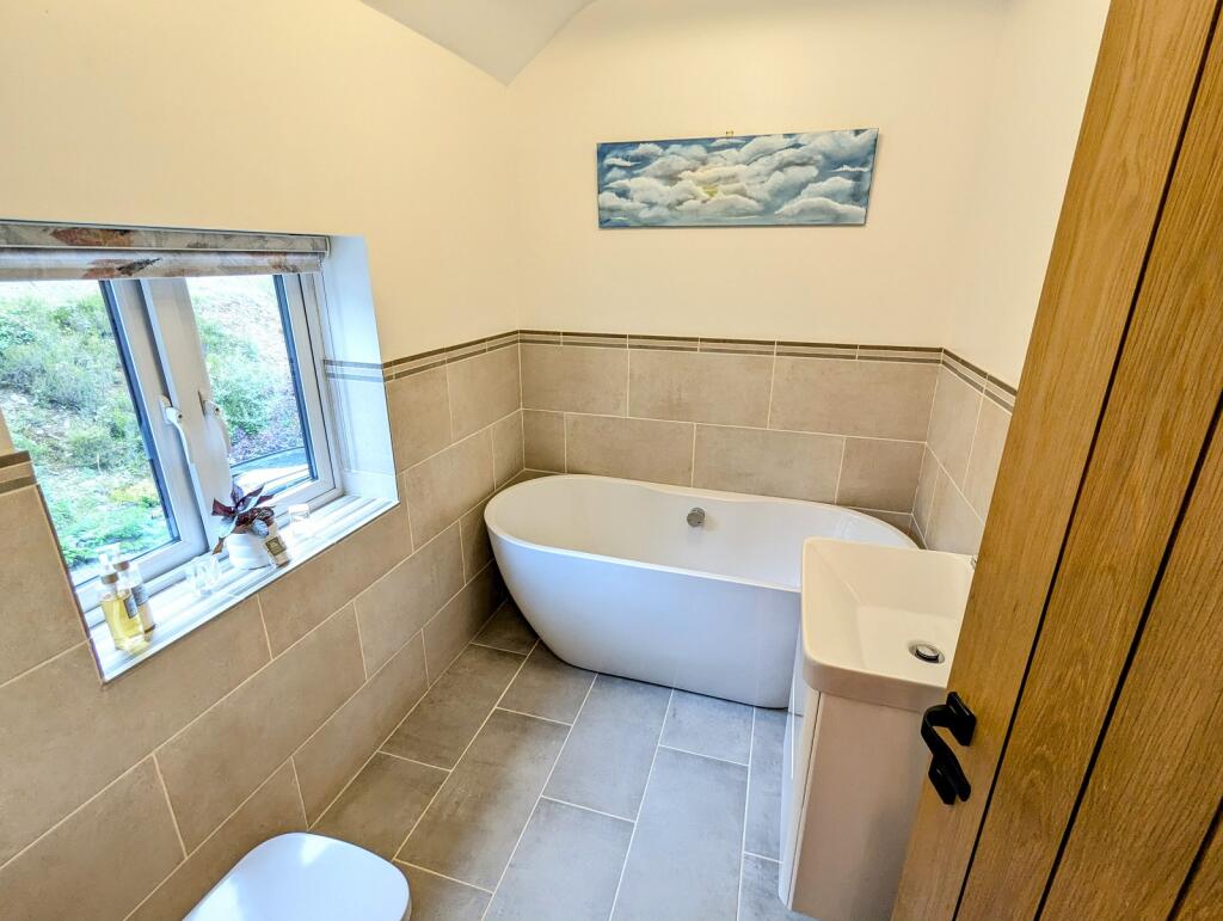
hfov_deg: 94.4
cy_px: 460
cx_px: 612
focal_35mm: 16
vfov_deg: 78.2
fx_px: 566
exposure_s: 1/60
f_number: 2.2
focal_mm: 2.35
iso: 169
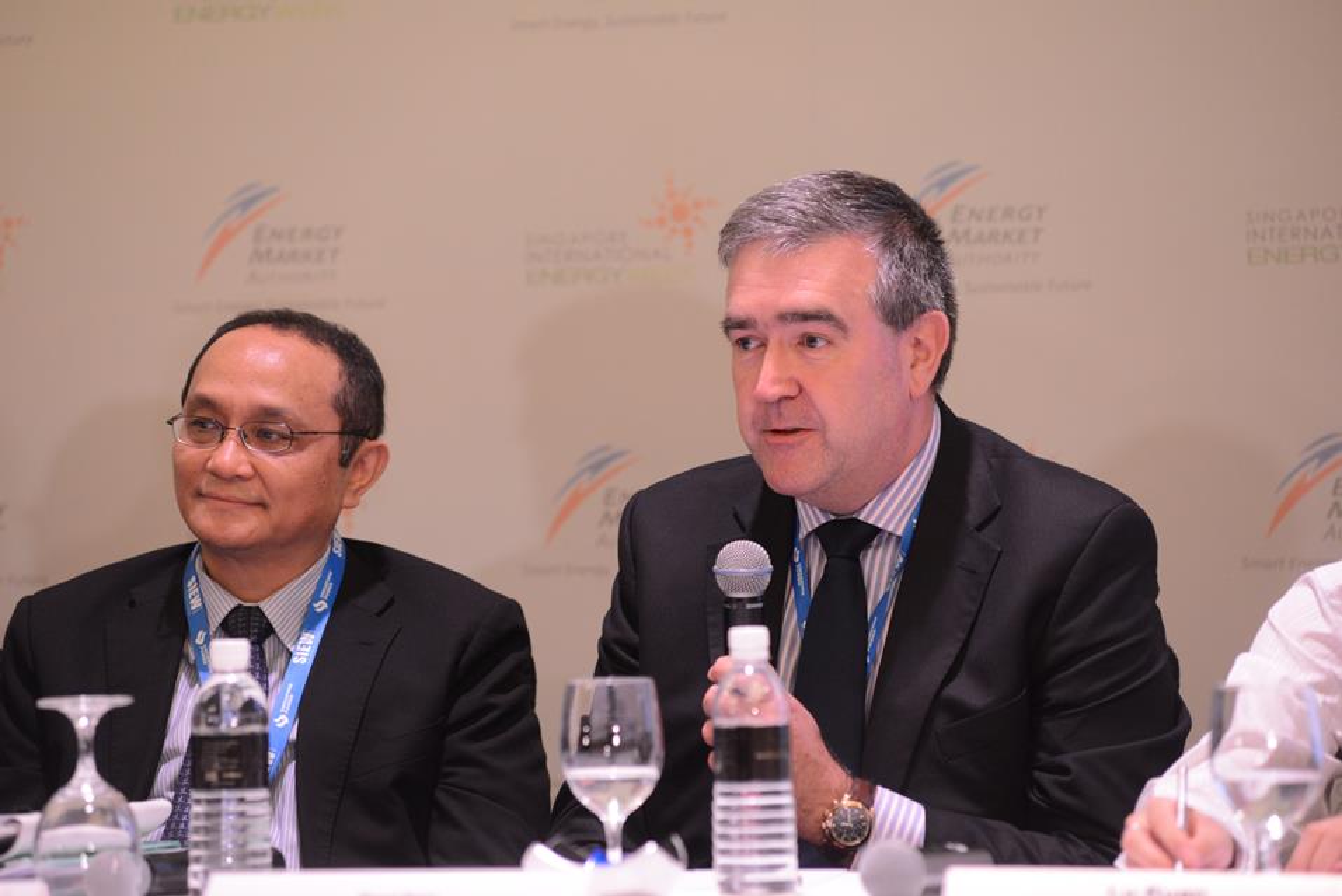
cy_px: 448
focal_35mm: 170
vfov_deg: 8.1
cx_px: 671
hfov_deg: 12.1
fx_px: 6340
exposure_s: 1/160
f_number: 4
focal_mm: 170
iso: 3200
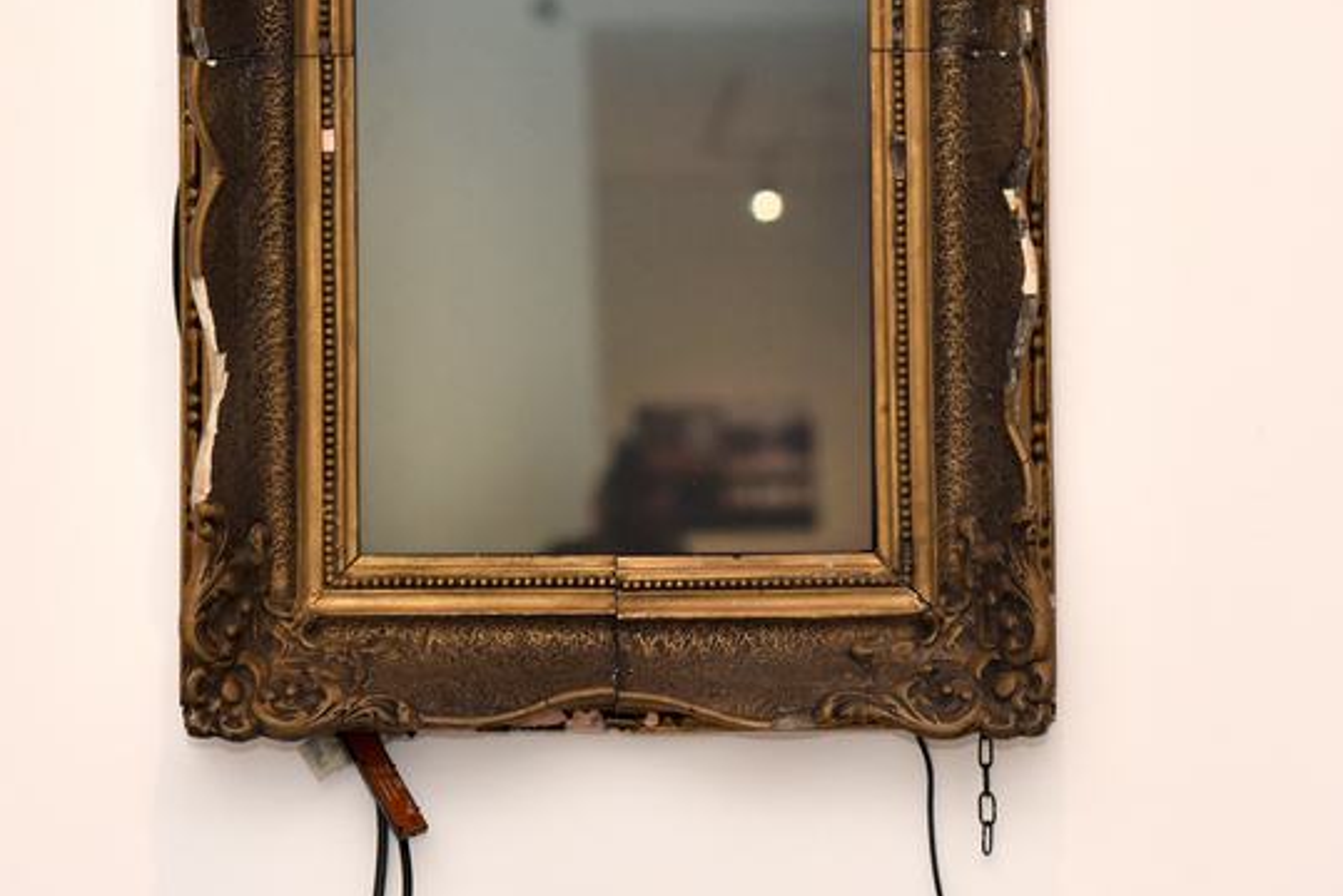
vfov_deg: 6.0
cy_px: 122
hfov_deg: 9.0
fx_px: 8510
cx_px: 613
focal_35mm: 228
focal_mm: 120
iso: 800
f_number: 4
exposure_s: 1/200
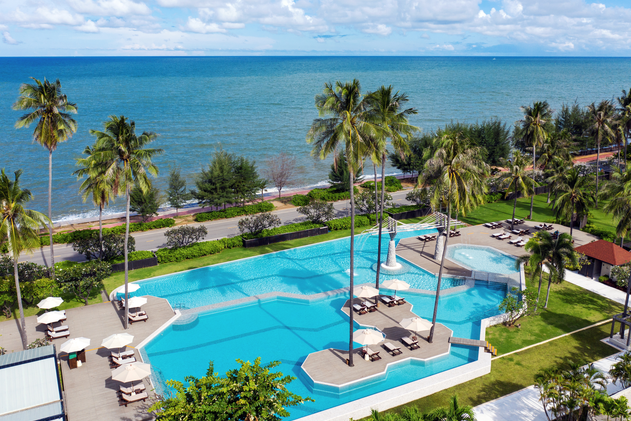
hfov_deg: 60.3
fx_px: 544
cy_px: 202
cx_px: 318
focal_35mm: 31
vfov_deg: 42.4
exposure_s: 1/1250
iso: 100
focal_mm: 10.26
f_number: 3.5
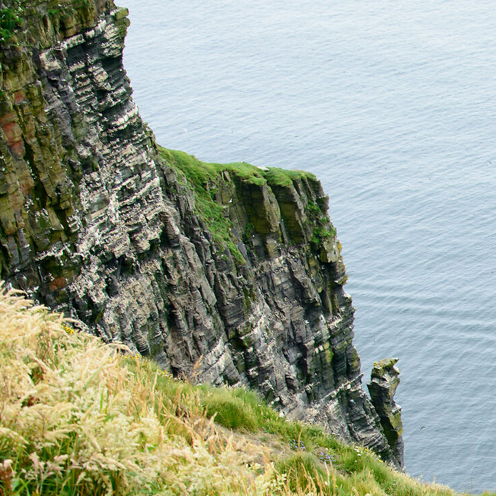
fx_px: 1897
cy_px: 405
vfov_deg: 14.8
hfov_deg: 13.8
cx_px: 789
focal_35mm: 117
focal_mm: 28
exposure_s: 1/250
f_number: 8
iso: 200
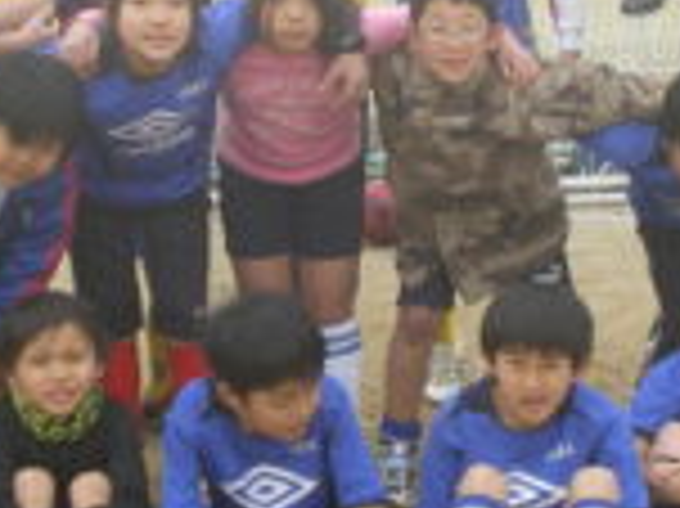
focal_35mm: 127
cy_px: 45
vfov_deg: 11.6
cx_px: 396
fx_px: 2493
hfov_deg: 15.5
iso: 50
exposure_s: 1/100
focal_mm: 8.4
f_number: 3.7
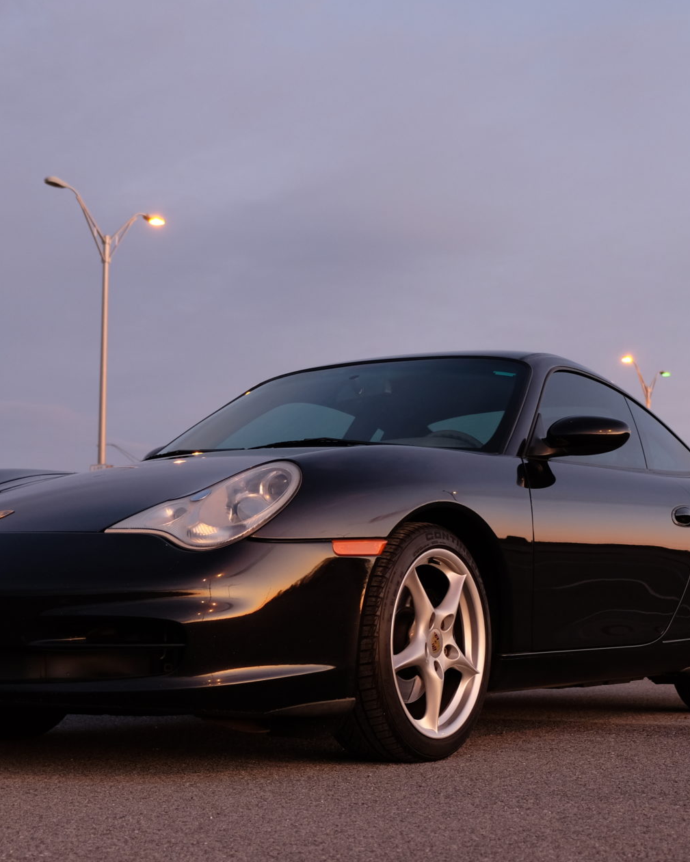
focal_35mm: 64
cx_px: 349
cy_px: 404
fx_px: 1634
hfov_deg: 23.9
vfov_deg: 29.6
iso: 400
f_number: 3.2
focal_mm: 27.7
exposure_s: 1/20
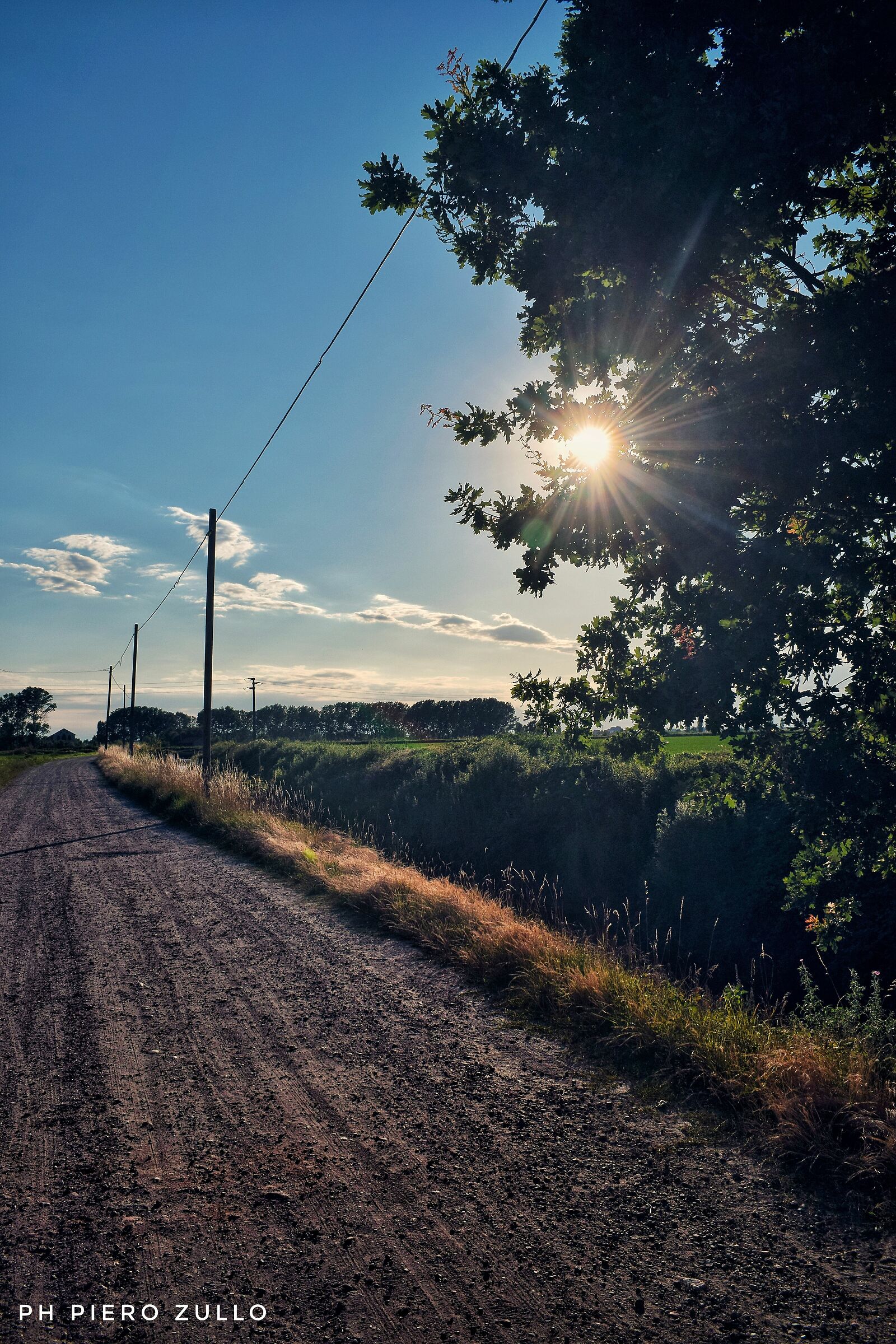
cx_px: 448
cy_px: 672
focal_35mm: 30
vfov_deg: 61.9
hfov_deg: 43.6
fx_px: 1120
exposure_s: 1/60
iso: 100
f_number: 14
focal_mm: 20
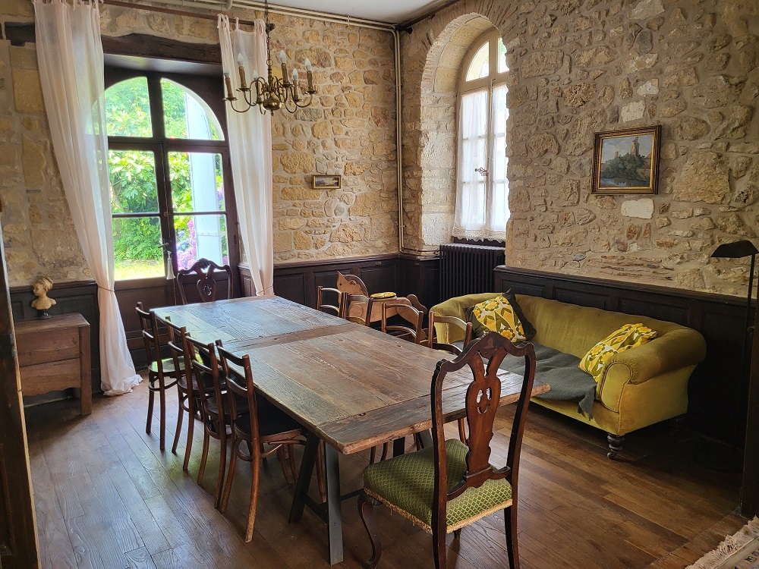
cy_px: 284
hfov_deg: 67.3
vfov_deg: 53.1
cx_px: 380
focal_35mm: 26
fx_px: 570
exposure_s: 1/100
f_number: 1.8
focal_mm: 5.4
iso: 250
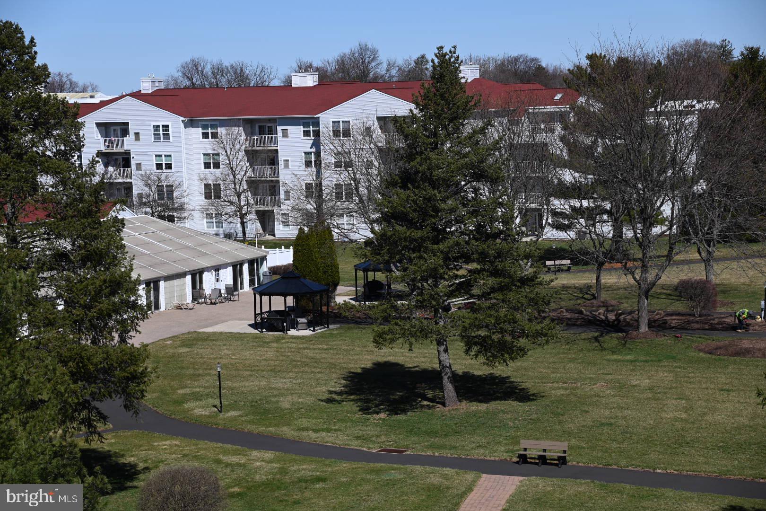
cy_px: 256
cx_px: 383
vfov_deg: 16.7
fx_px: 1745
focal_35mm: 82
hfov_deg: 24.8
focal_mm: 82
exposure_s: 1/640
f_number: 6.3
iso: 100
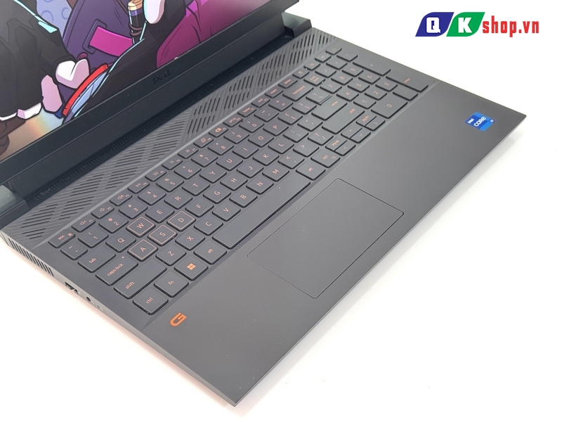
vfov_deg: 30.3
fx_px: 779
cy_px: 211
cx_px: 281
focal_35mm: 48
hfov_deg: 39.7
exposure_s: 1/121
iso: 80
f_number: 1.78
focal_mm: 6.76
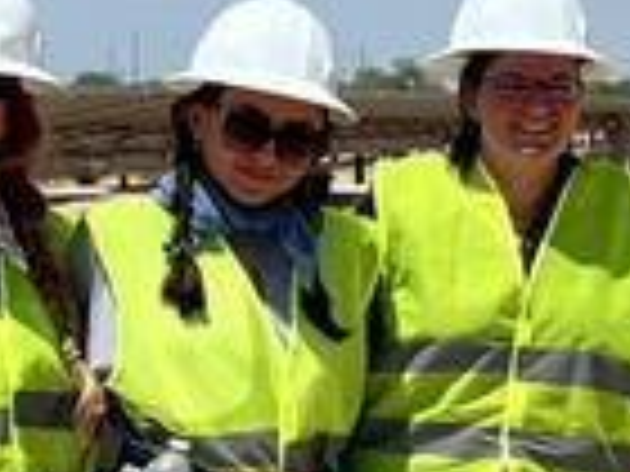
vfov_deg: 12.4
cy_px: 319
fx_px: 2166
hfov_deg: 15.8
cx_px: 810
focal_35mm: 119
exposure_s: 1/7463
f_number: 1.5
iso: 50
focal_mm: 5.7
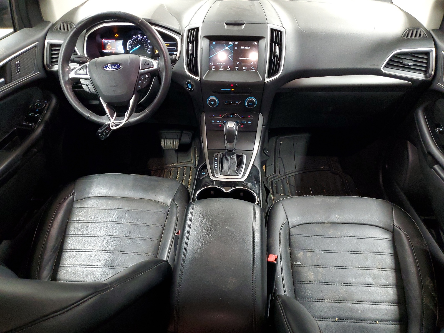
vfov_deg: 53.1
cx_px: 222
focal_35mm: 26
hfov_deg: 67.3
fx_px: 333
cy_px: 166
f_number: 1.5
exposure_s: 1/30
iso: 282
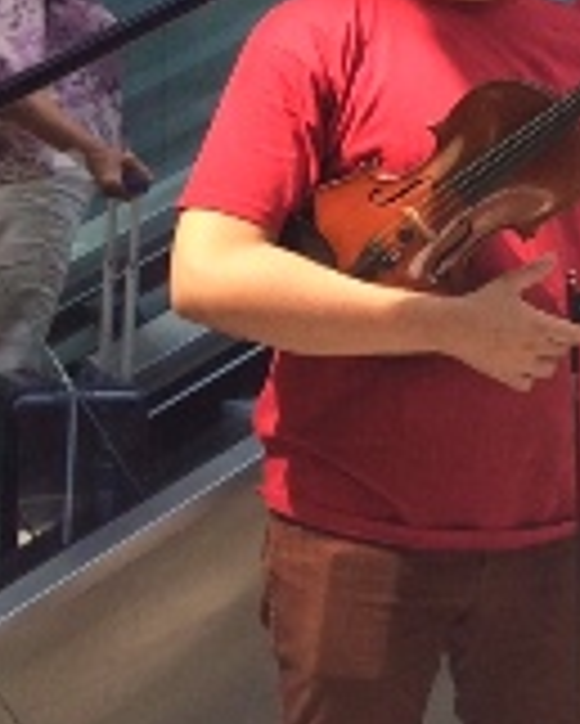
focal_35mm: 117
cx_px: 1315
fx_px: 2508
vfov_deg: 16.3
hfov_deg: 11.3
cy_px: 180
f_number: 2.2
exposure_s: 1/102
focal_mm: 4.15
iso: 32
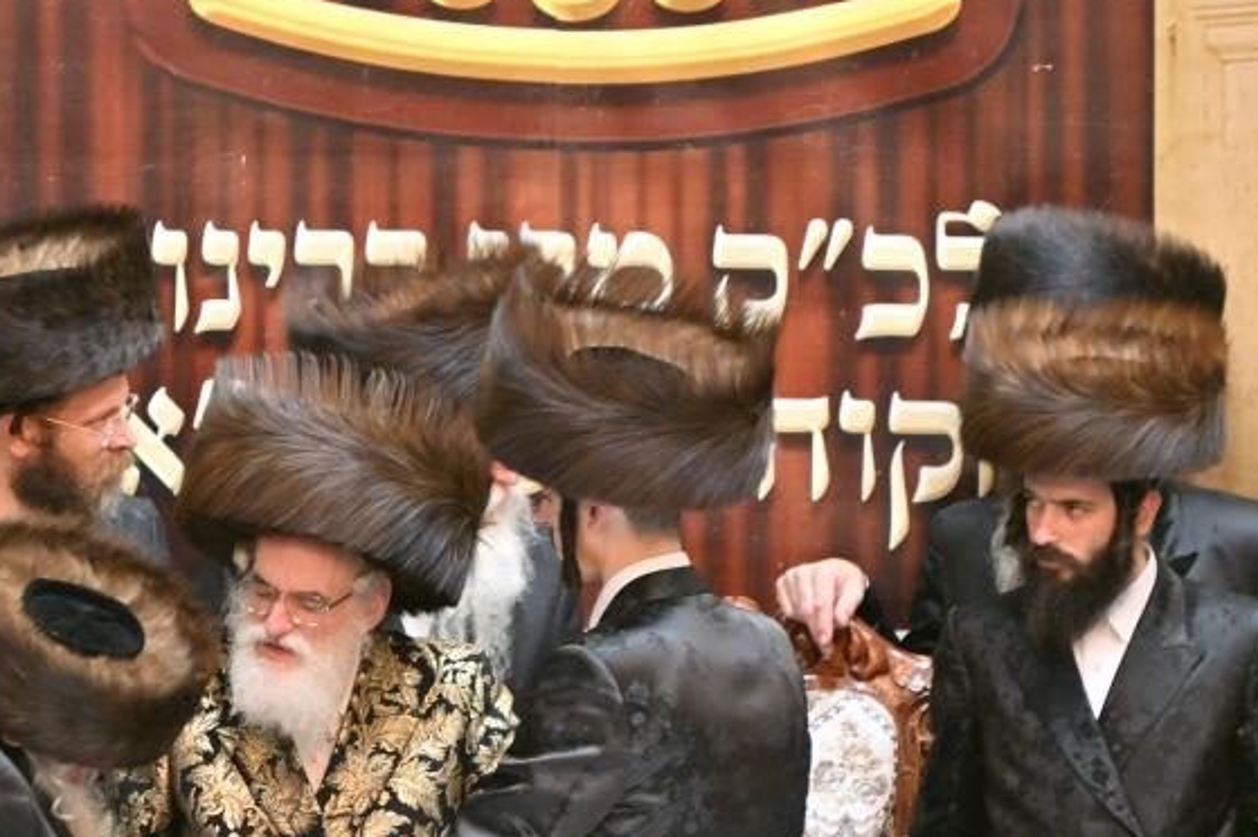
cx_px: 299
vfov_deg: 2.5
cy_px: 698
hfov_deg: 3.8
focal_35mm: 550
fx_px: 19207
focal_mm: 200
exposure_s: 1/250
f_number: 2.8
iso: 400
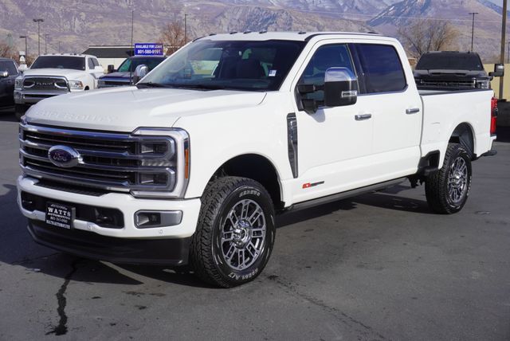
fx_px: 723
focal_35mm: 51
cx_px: 255
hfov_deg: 38.8
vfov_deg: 26.5
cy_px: 170
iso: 100
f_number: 11
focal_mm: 34
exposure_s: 1/250
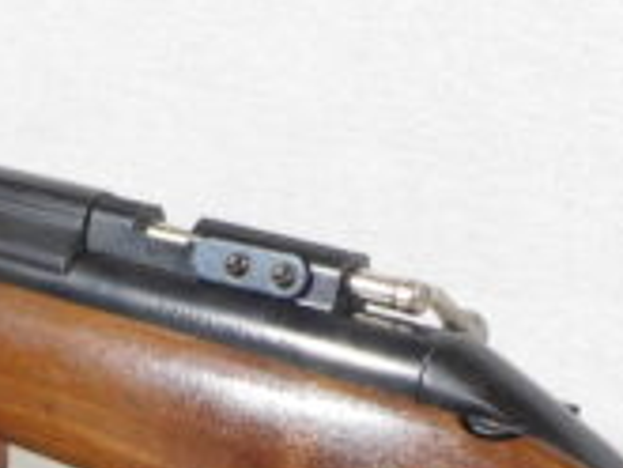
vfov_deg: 15.0
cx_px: 302
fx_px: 1639
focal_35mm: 91
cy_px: 710
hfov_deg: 21.5
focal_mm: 4.5
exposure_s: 1/30
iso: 280
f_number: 3.4
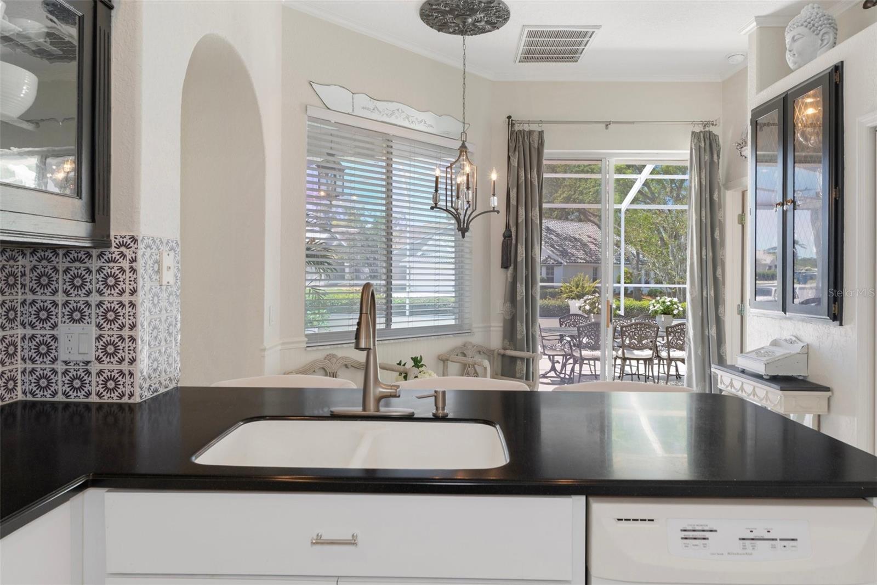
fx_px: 548
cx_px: 438
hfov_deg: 77.3
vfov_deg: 56.1
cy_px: 292
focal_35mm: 22
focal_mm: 15
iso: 250
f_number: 8
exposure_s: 1/4
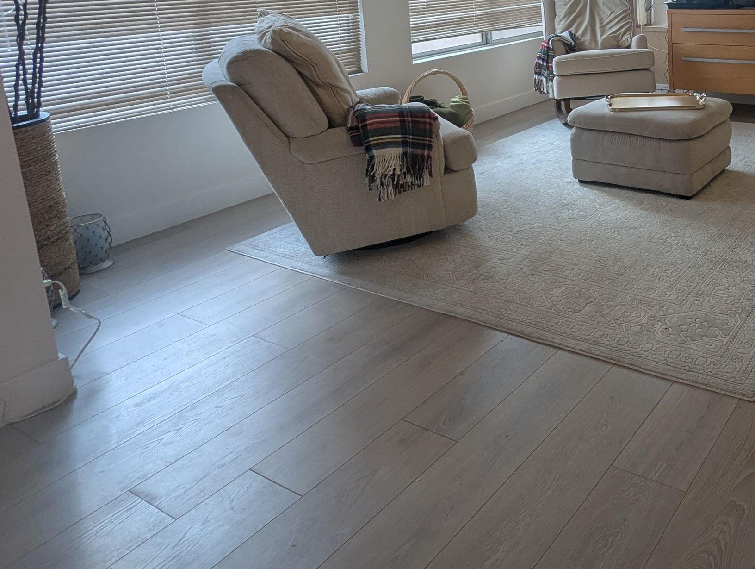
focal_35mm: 30
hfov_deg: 54.1
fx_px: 655
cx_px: 645
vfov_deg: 43.7
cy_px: 82
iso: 87
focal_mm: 2.35
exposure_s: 1/120
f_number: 2.2
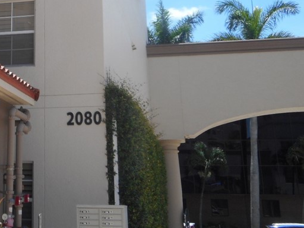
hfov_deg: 27.2
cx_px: 10
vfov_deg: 20.9
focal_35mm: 68
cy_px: 4
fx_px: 597
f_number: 4.2
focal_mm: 6
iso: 80
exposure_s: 1/320
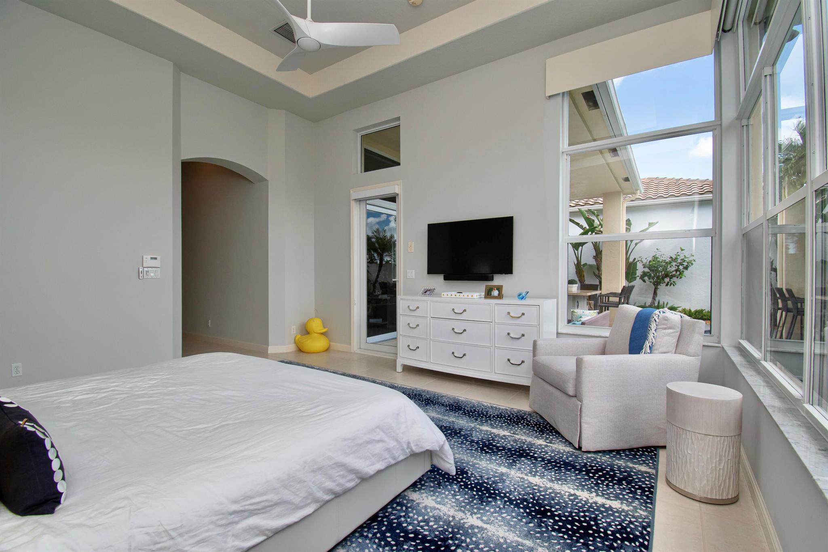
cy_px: 276
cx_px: 414
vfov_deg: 77.3
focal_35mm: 15
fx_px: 345
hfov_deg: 100.4
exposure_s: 1/125
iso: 400
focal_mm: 10
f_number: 9
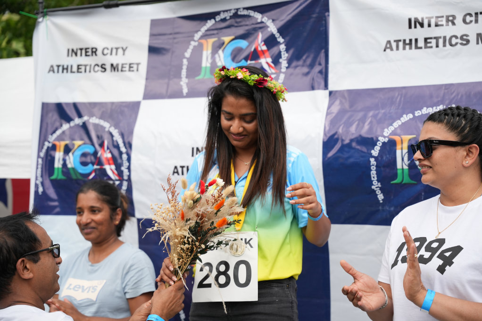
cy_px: 160
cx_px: 241
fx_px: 713
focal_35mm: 53
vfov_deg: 25.4
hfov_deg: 37.3
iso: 250
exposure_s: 1/2000
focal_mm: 53.3
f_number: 2.8
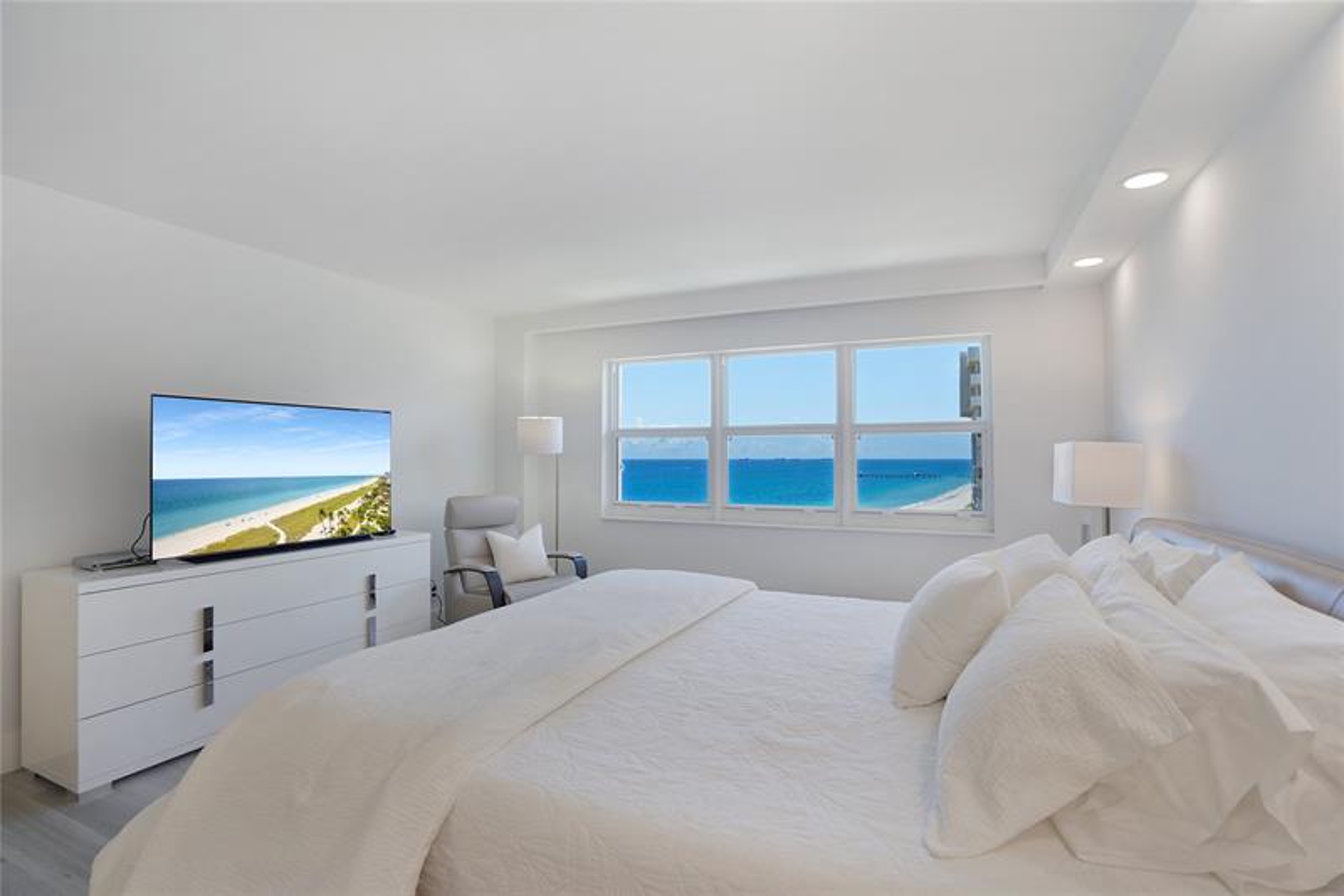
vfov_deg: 73.7
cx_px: 672
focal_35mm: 16
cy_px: 448
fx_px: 597
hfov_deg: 96.7
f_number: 4.5
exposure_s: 1/160
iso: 500
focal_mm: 16
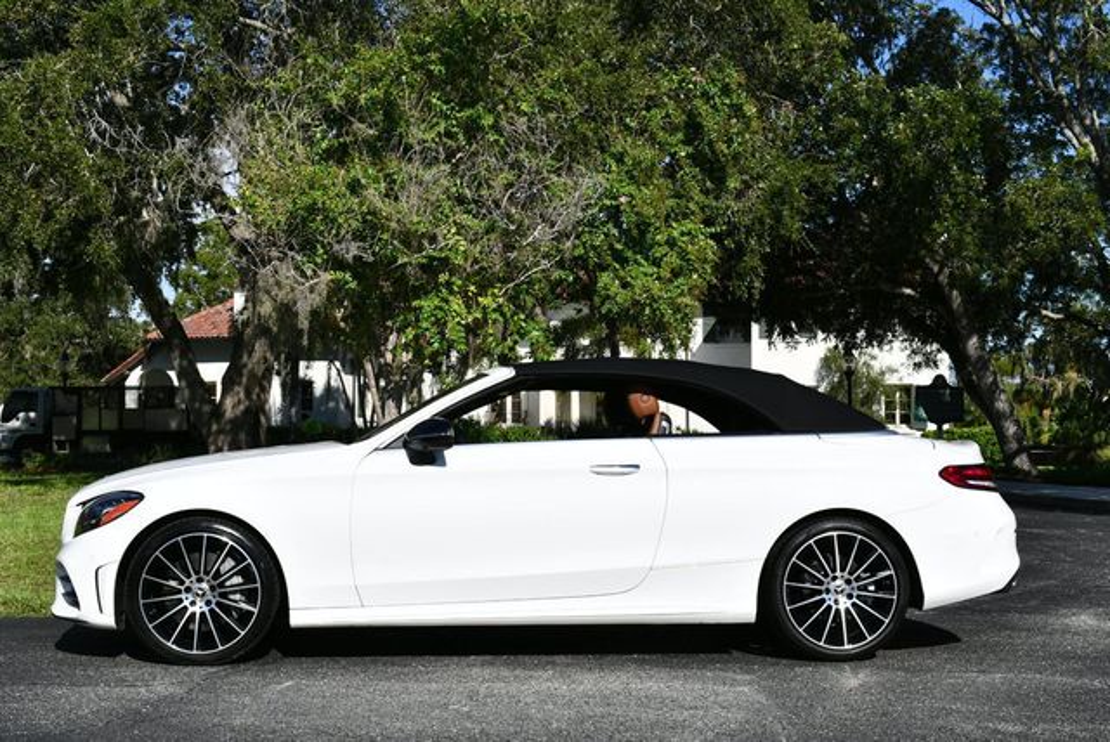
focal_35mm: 48
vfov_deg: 28.1
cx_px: 555
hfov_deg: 41.1
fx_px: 1481
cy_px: 371
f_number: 9
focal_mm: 24
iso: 100
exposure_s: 1/320
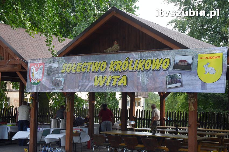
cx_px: 114
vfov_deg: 22.6
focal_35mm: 60
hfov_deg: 33.4
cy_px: 76
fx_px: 381
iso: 640
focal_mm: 40
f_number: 8
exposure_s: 1/250
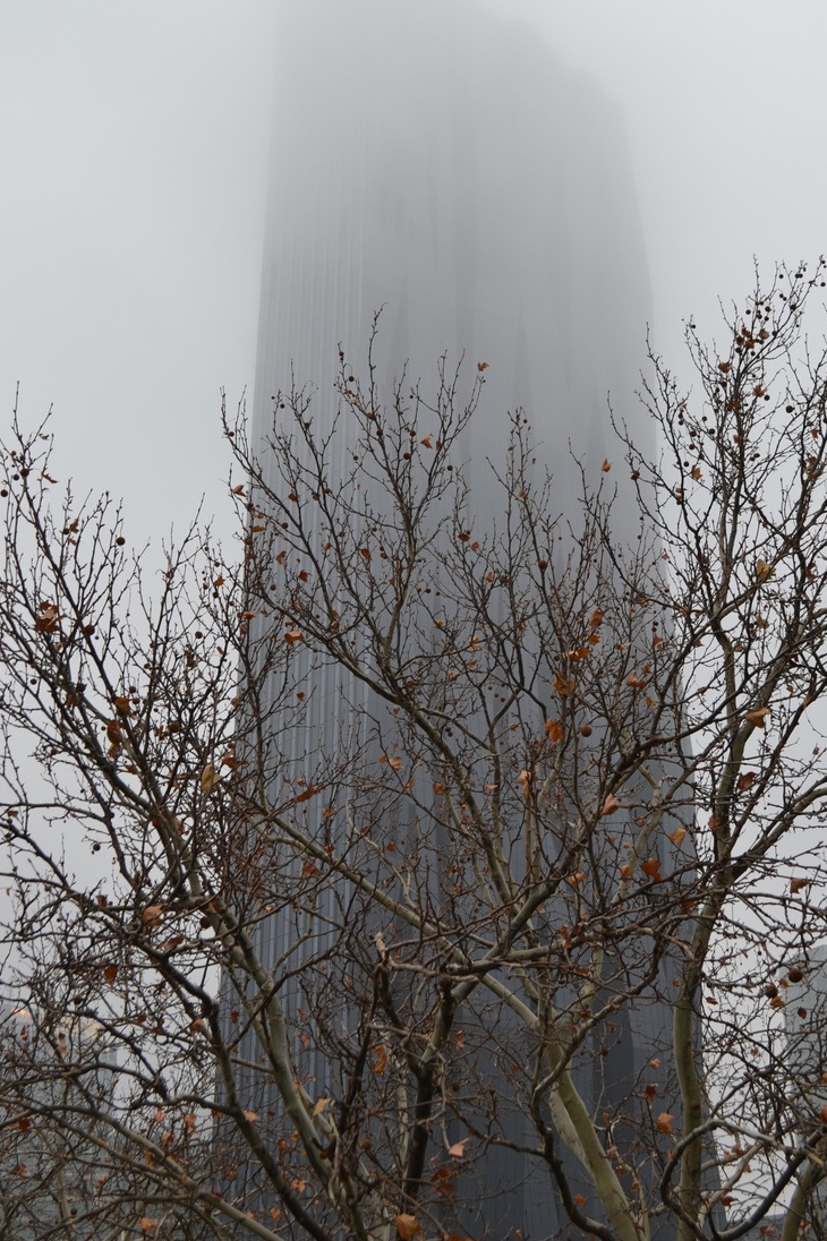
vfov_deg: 42.7
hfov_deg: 29.1
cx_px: 506
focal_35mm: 46
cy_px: 579
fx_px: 1586
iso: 200
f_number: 5.6
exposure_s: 1/125
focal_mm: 24
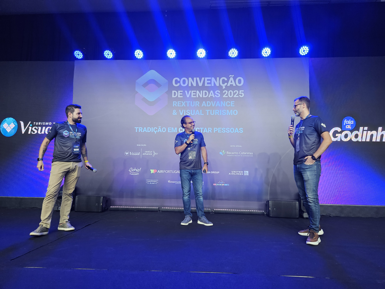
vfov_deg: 58.9
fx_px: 256
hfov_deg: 73.9
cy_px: 144
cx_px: 192
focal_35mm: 23
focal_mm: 5.4
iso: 320
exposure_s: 1/60
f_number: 1.8
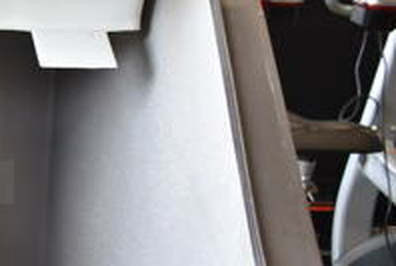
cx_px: -208
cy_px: 98
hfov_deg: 20.6
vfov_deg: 16.5
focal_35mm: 83
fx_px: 915
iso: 320
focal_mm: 18
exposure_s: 1/30
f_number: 3.5
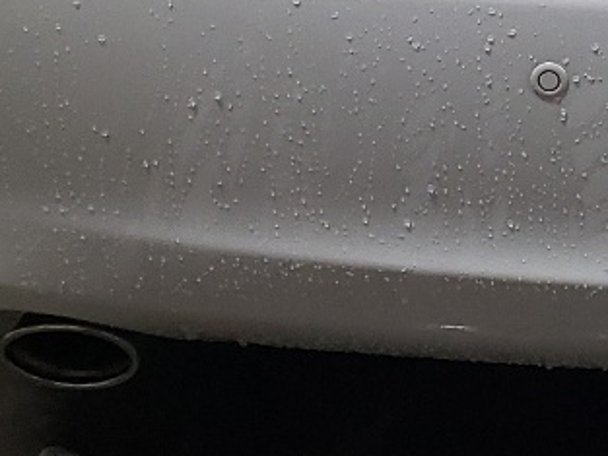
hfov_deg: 13.8
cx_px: 962
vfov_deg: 10.4
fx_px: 2337
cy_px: -384
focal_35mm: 133
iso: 106
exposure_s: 1/60.2
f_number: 1.5
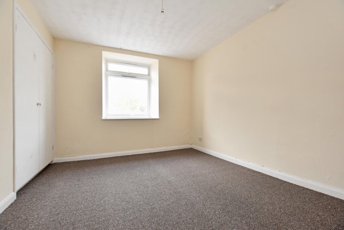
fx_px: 143
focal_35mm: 15
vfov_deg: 77.3
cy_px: 115
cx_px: 172
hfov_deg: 100.4
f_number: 4.5
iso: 800
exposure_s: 1/160
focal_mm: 10
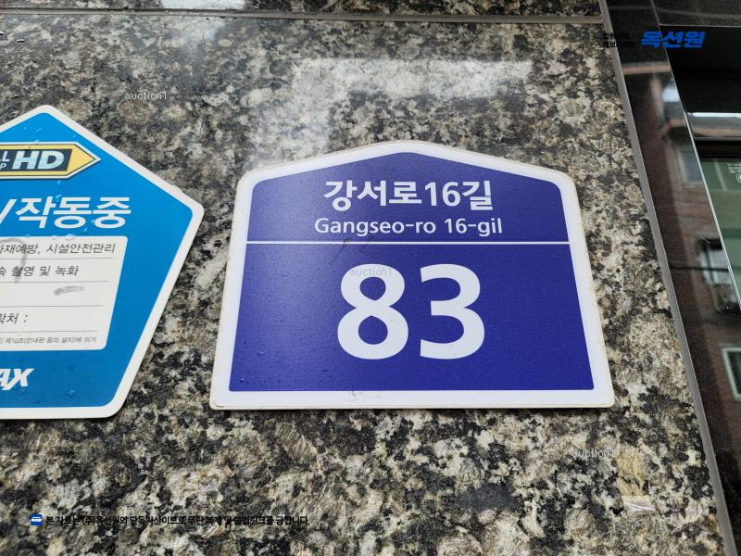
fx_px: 535
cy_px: 278
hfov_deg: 69.4
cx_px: 370
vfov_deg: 54.9
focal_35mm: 25
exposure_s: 1/120
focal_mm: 7
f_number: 1.8
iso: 20
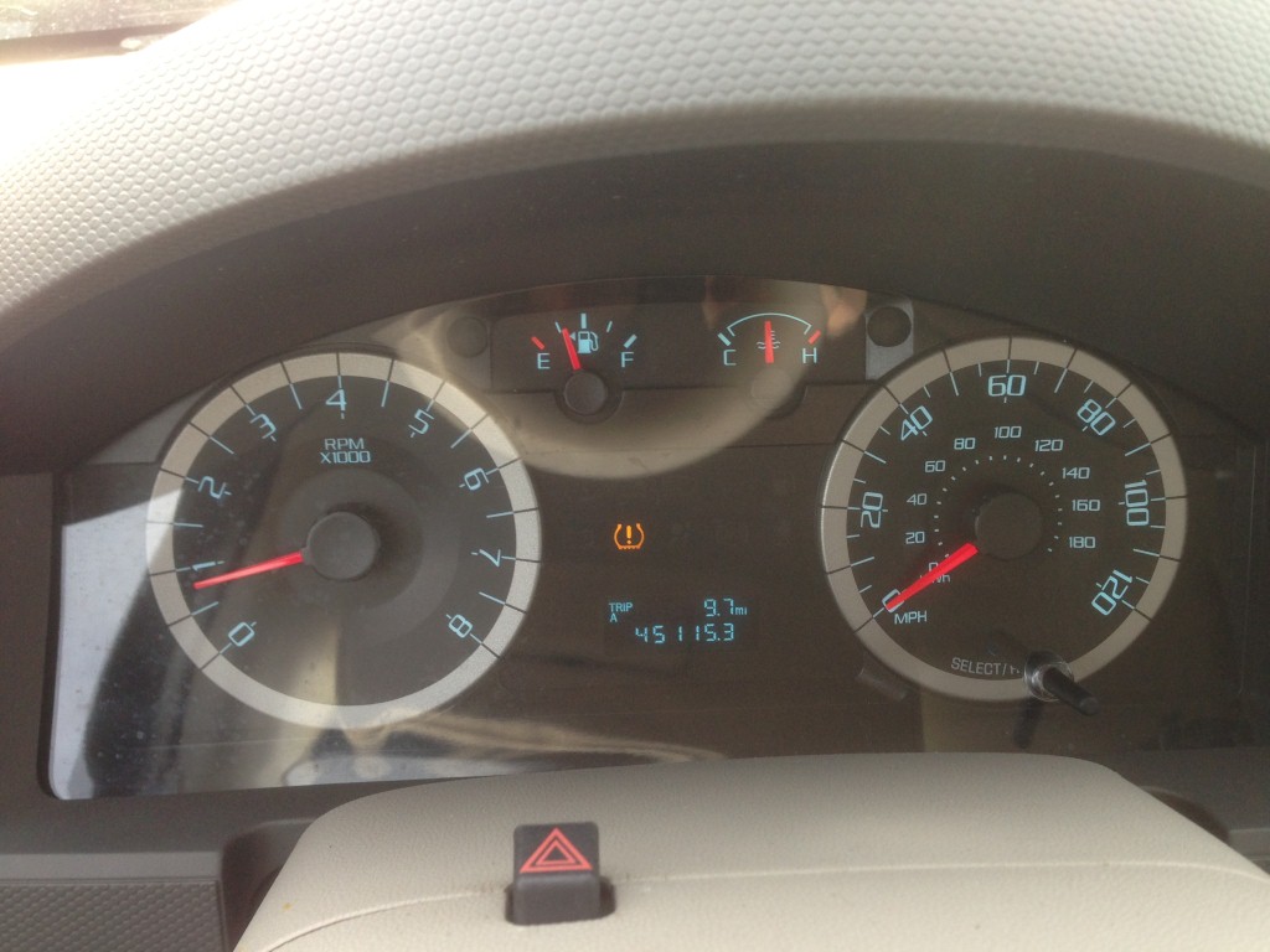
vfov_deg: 42.9
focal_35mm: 33
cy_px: 476
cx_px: 635
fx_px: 1211
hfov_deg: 55.4
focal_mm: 4.13
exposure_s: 1/60
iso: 64
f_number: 2.4
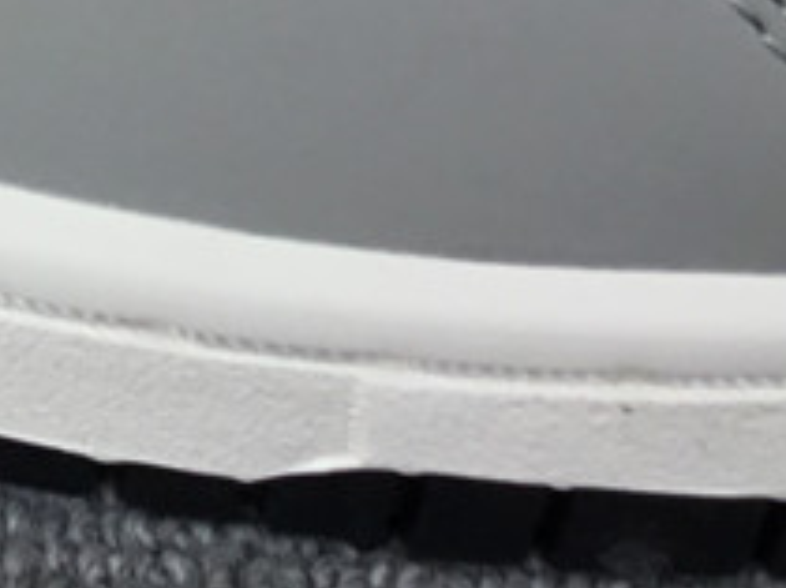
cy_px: -425
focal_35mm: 133
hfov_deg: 14.4
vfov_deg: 10.5
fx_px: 3016
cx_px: -124
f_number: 2.4
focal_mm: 3.3
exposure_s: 1/641
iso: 25
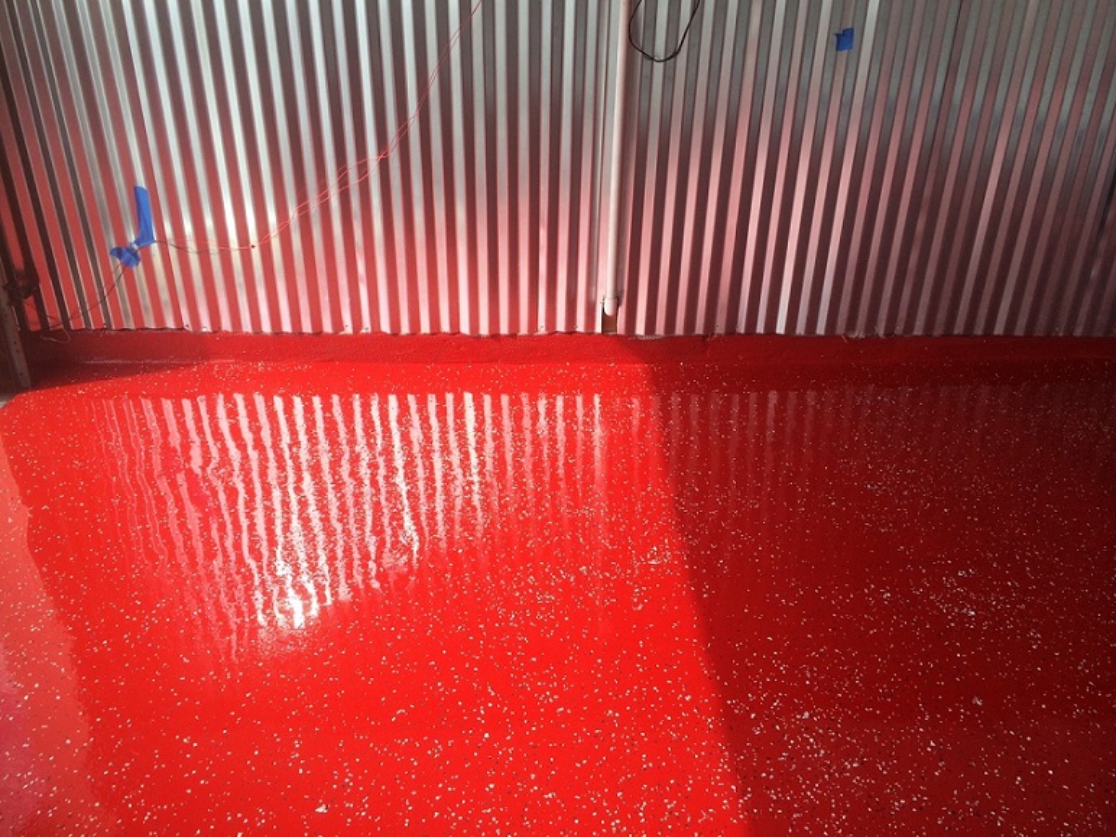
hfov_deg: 60.0
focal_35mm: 30
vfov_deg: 46.8
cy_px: 418
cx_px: 558
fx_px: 967
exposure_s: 1/789
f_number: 2.2
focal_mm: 4.12
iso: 40
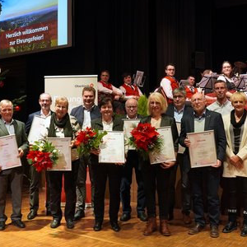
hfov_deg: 38.4
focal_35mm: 44
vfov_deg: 38.5
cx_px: 103
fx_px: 353
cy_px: 122
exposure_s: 1/160
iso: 2000
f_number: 4
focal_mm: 22.4
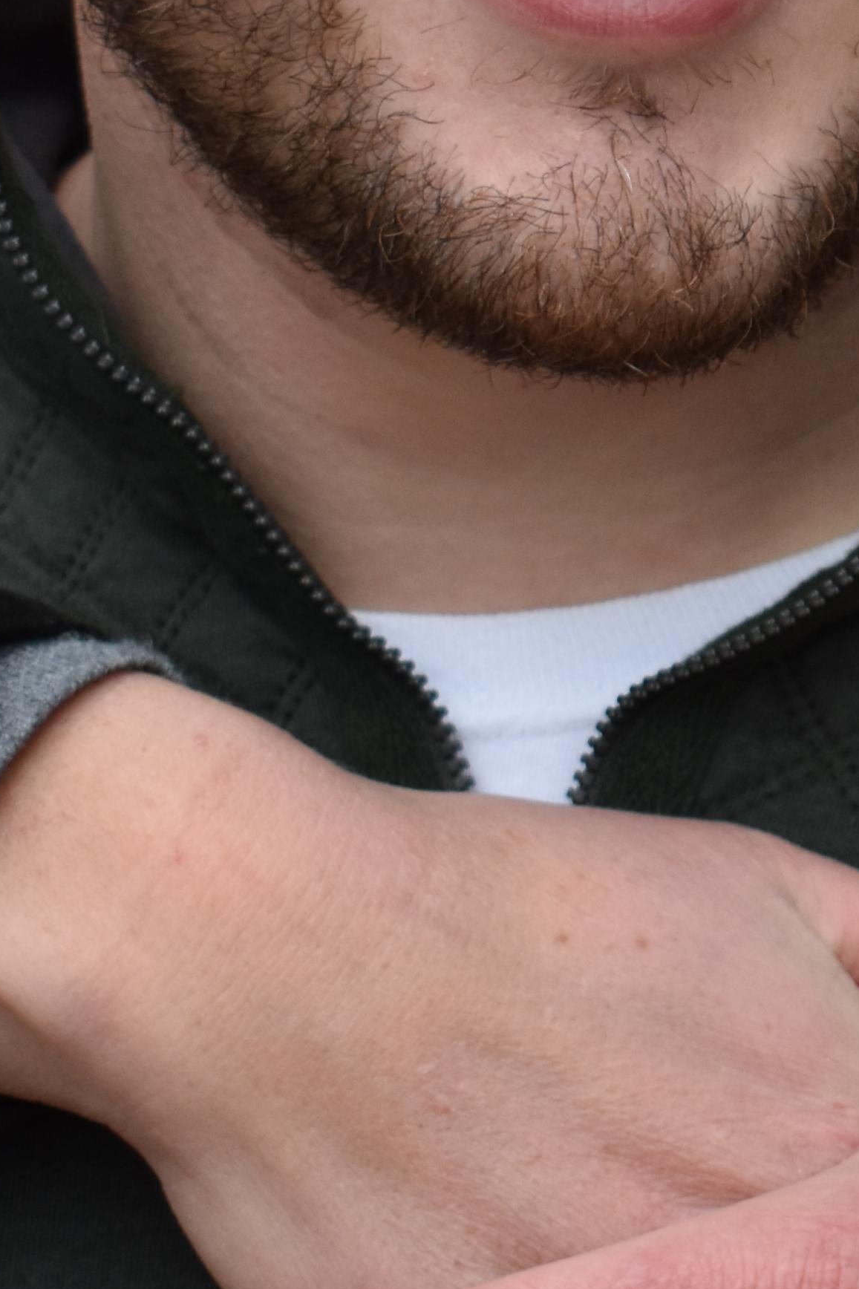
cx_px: 1071
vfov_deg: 10.4
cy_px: 152
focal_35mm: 197
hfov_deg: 6.9
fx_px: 7052
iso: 400
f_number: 5
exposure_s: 1/160
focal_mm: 38
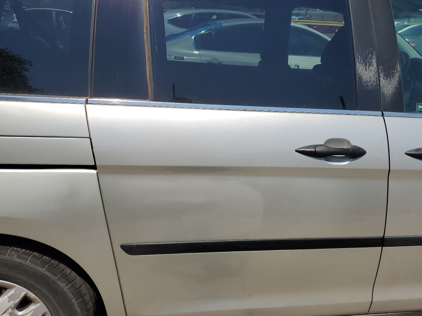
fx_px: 390
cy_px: 138
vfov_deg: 44.1
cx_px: 238
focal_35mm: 32
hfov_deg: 56.6
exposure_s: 1/10000
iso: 50
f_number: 1.5
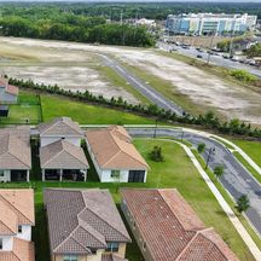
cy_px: 177
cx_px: 23
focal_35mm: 49
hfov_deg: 32.8
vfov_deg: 34.3
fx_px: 418
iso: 100
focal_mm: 8.67
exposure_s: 1/2500
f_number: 1.8
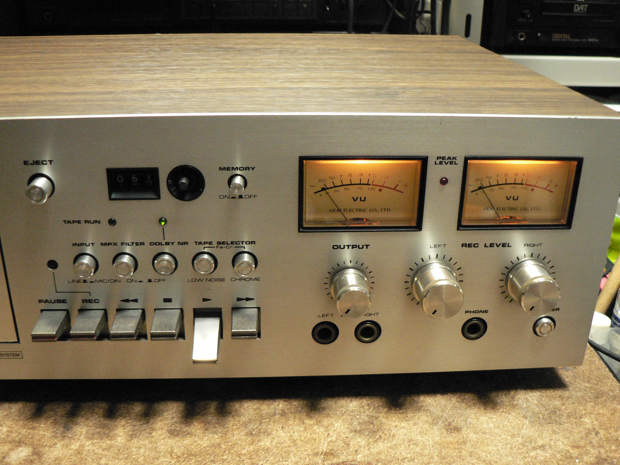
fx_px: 645
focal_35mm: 36
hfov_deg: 51.4
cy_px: 232
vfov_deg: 39.7
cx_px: 310
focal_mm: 6
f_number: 2.8
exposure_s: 1/20
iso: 400
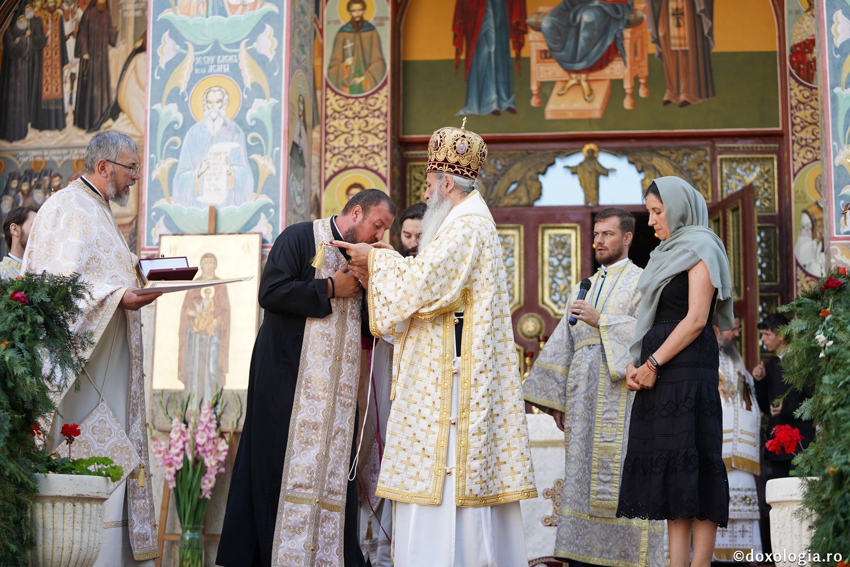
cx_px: 425
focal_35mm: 70
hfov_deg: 28.8
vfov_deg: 19.5
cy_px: 284
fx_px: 1653
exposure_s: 1/320
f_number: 2.8
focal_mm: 70
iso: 160
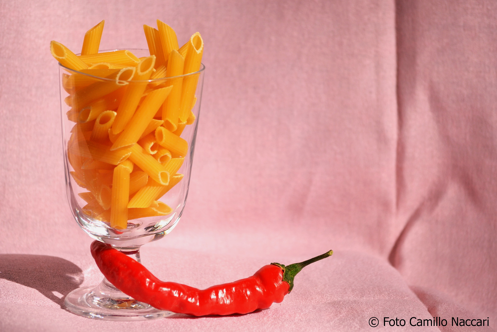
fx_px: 3002
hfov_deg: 9.5
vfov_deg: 6.3
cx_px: 248
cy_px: 166
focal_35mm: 218
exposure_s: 1/1250
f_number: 5
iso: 500
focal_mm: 145
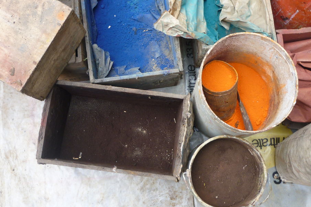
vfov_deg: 35.0
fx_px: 328
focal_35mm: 38
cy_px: 97
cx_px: 150
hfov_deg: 50.7
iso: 100
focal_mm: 5.5
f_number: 2.8
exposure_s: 1/30
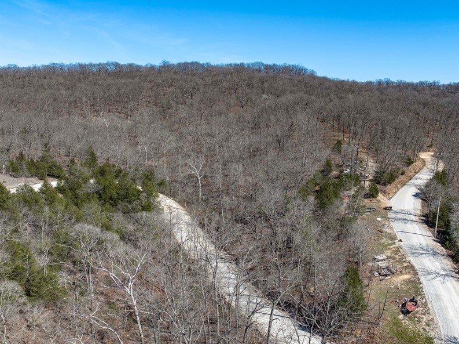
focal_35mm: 31
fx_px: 411
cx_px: 261
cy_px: 194
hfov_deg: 58.2
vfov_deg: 45.3
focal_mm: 12.29
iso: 110
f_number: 2.8
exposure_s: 1/1600
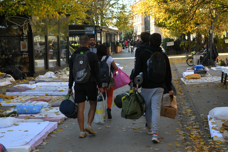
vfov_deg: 19.5
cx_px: 114
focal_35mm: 70
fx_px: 443
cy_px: 76
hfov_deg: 28.8
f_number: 5
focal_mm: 70
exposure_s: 1/800
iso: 800
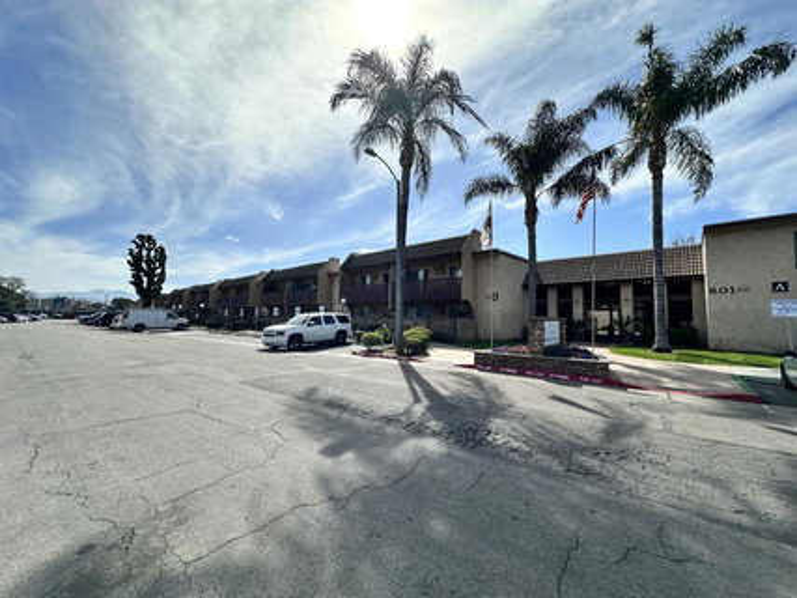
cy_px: 299
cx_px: 398
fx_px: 322
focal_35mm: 14
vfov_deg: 85.6
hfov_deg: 102.1
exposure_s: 1/2681
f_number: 2.2
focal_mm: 2.22
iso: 50
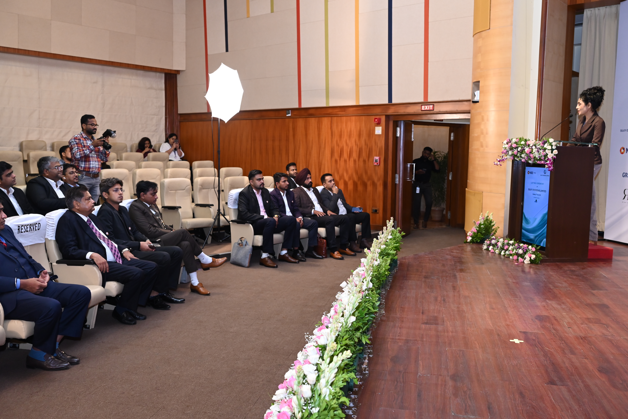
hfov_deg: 55.1
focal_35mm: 34
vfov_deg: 38.4
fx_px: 602
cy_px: 210
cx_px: 314
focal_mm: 34.5
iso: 1600
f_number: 5.6
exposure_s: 1/125
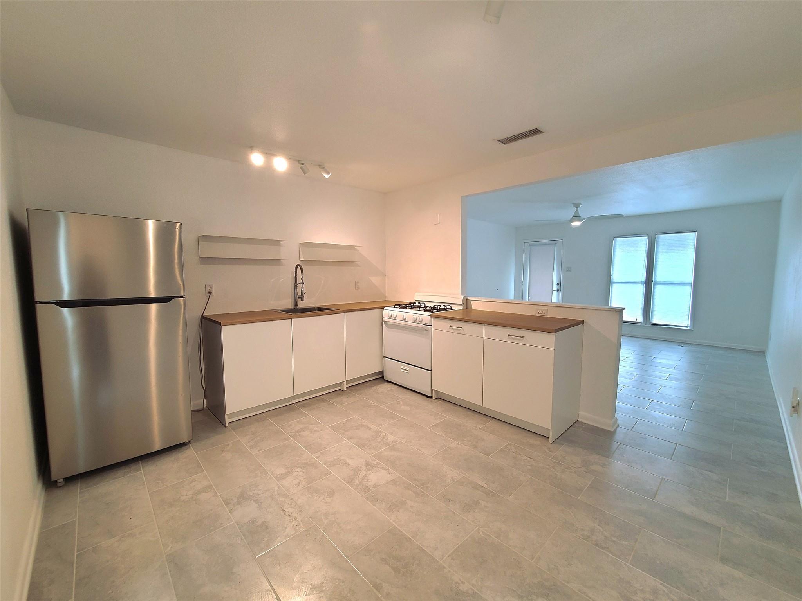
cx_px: 401
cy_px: 300
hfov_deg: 106.2
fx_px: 301
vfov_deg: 89.9
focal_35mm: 13
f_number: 2.2
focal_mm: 2.2
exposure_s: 1/60.2
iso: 125
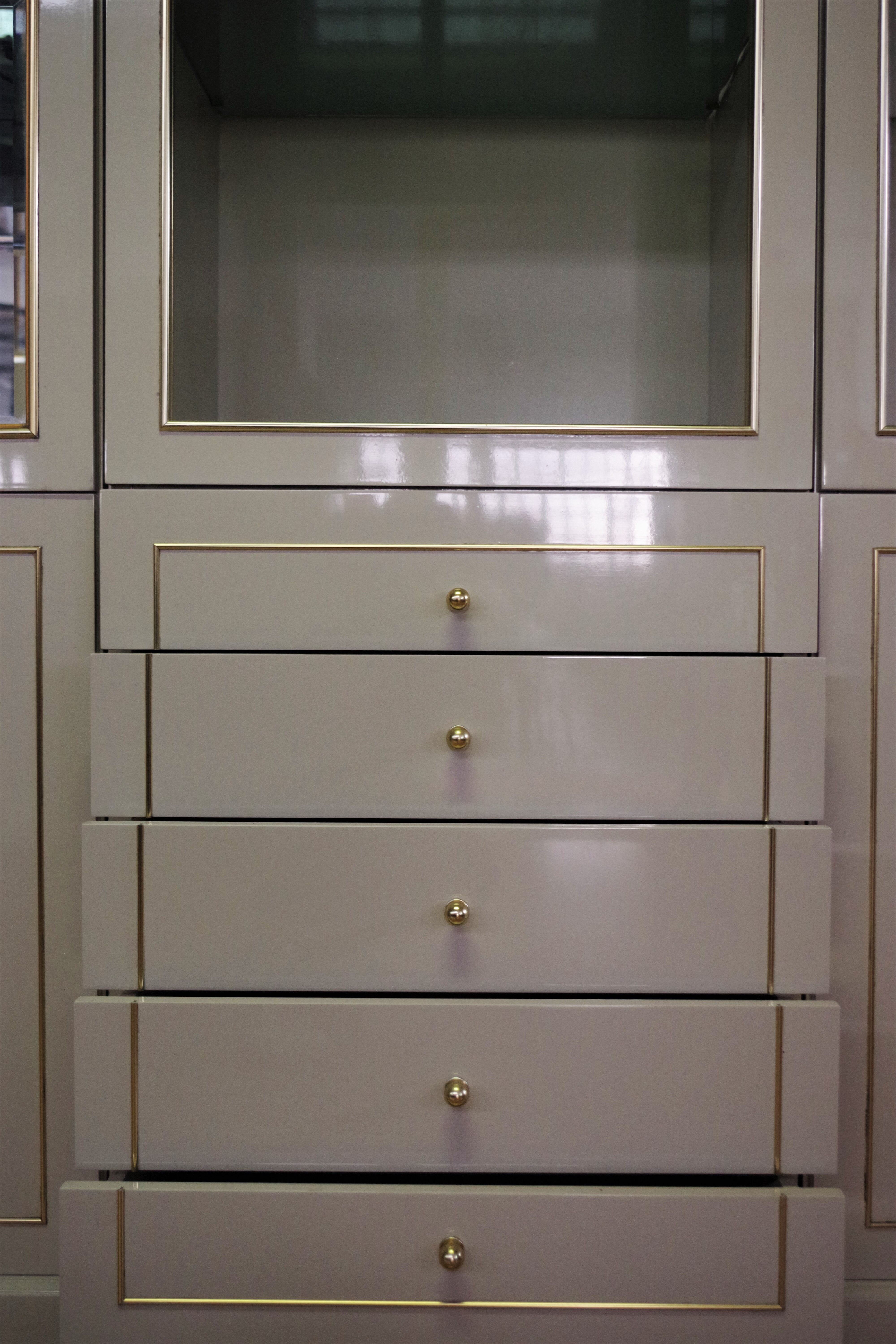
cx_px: 448
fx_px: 1717
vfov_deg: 42.7
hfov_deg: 29.2
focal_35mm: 46
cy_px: 672
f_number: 4
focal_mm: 30.63
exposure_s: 1/125
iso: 1600
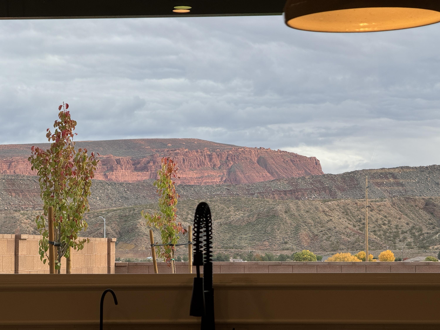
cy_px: 165
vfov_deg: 12.3
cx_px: 220
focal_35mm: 120
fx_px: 1525
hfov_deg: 16.4
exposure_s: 1/165
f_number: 2.8
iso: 50
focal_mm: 15.66
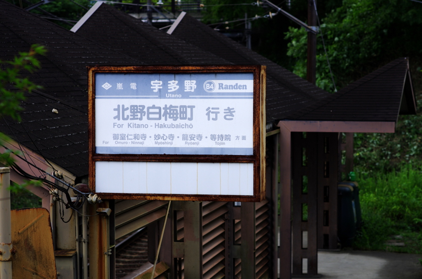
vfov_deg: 13.0
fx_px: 1228
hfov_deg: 19.5
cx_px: 211
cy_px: 140
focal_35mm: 105
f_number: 4
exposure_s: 1/400
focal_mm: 70
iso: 100
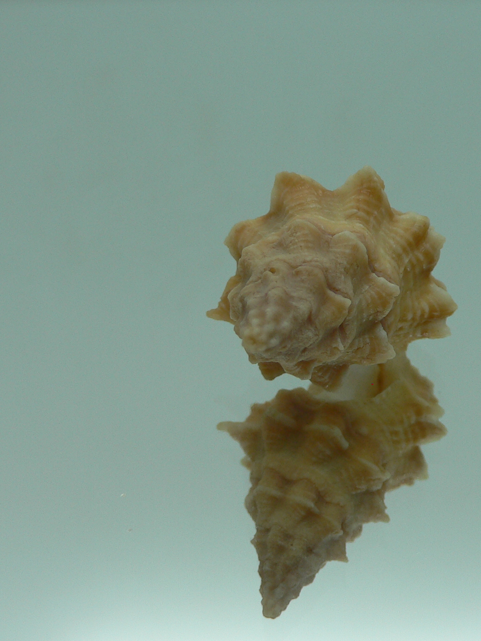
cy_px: 321
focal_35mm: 47
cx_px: 324
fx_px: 871
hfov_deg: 30.6
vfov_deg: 40.4
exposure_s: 1/80
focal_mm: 4.6
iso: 80
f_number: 2.8
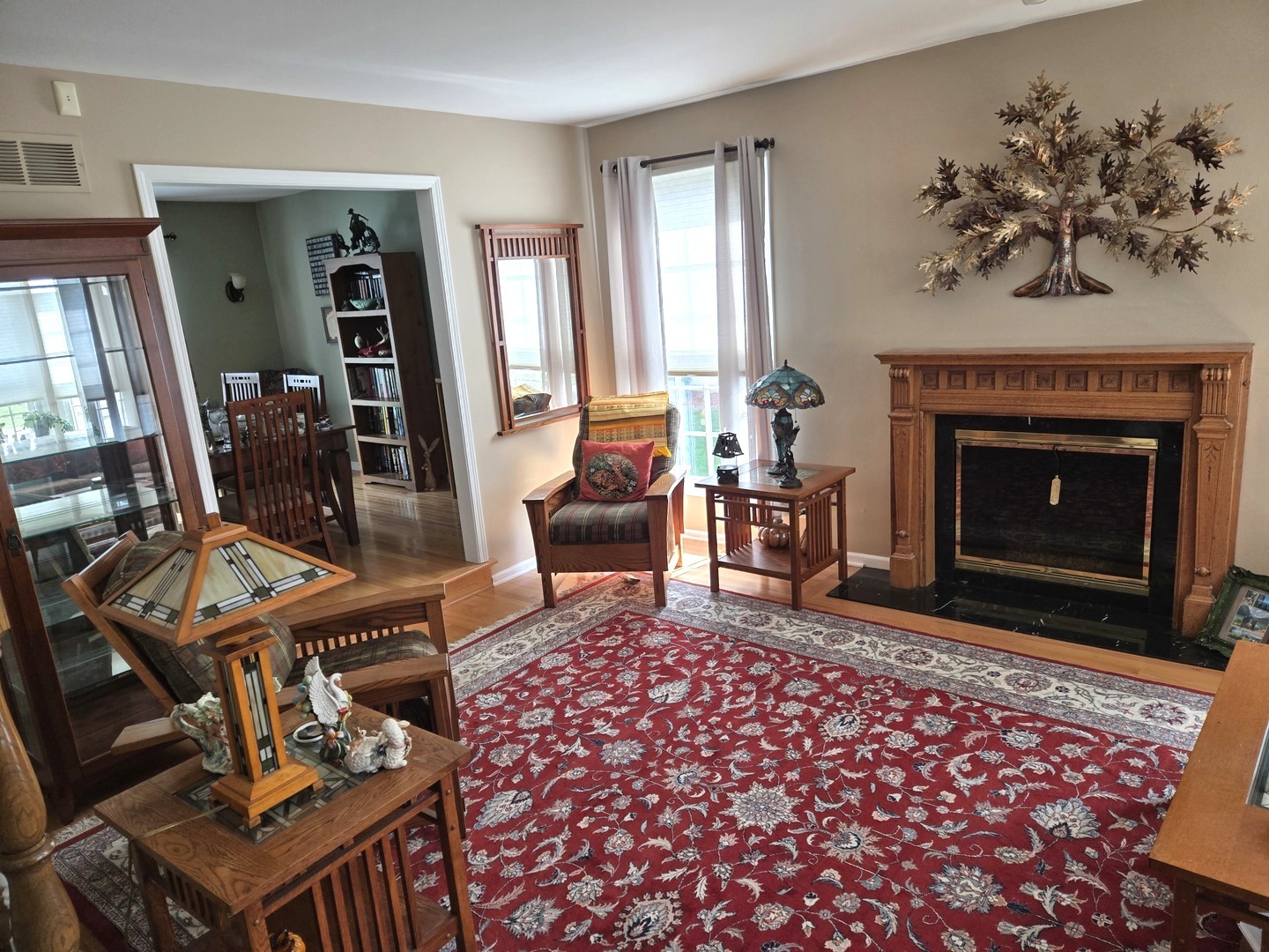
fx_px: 843
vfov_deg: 58.9
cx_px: 634
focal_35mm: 23
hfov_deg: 73.9
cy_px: 476
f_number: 1.8
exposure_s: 1/180
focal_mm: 5.4
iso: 80
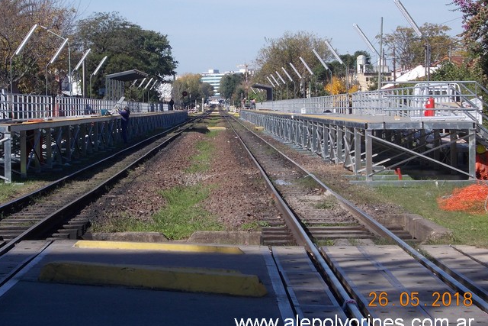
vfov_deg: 13.4
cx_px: 210
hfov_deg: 20.0
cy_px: 132
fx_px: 1383
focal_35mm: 102
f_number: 9.6
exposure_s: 1/125
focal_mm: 11.6
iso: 80
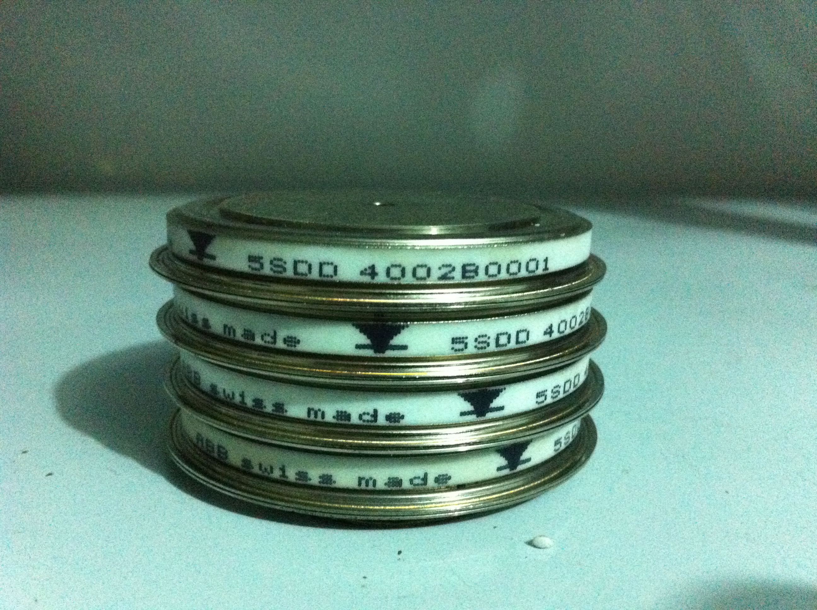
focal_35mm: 35
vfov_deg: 40.6
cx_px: 408
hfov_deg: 52.7
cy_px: 305
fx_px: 825
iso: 1000
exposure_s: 1/15
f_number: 2.8
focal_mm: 3.85
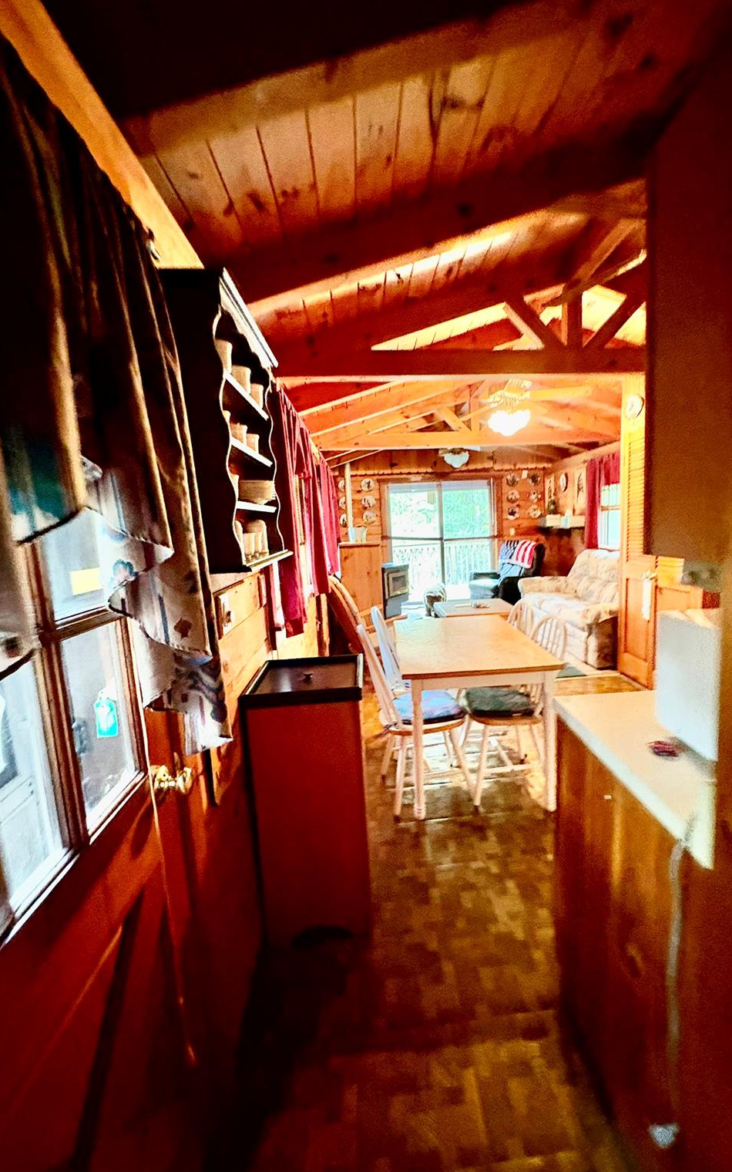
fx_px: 479
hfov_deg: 74.5
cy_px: 584
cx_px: 411
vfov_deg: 101.5
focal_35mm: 15
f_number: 2.2
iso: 640
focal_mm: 2.22
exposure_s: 1/40
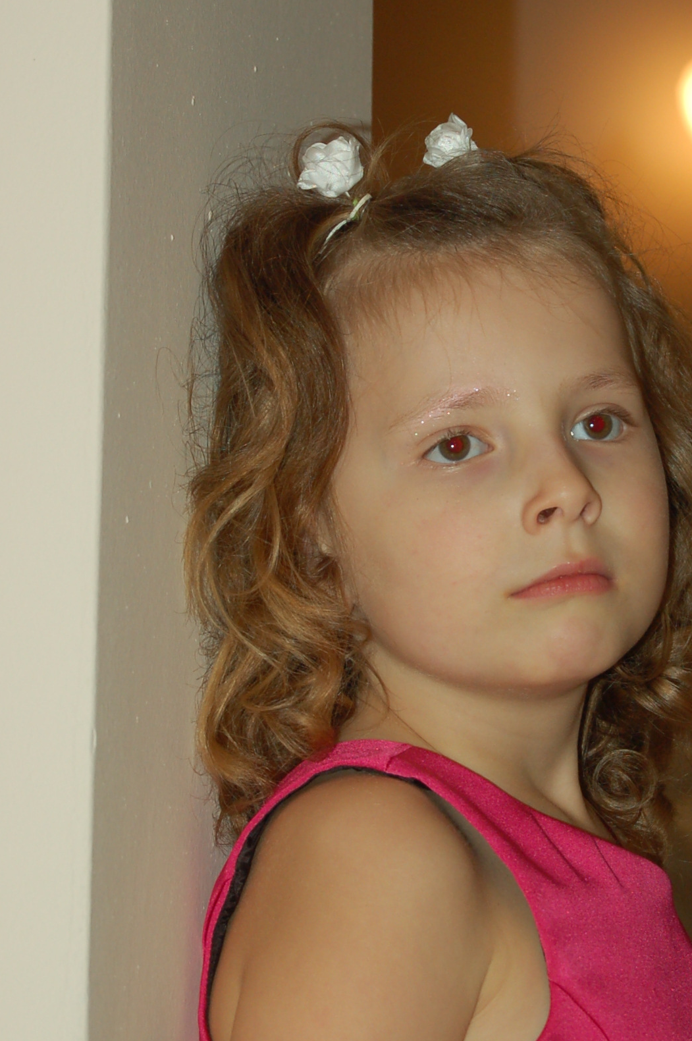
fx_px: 4534
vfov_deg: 13.1
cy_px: 565
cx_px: 581
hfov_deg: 8.7
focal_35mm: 157
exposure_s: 1/60
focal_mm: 55
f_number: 5.6
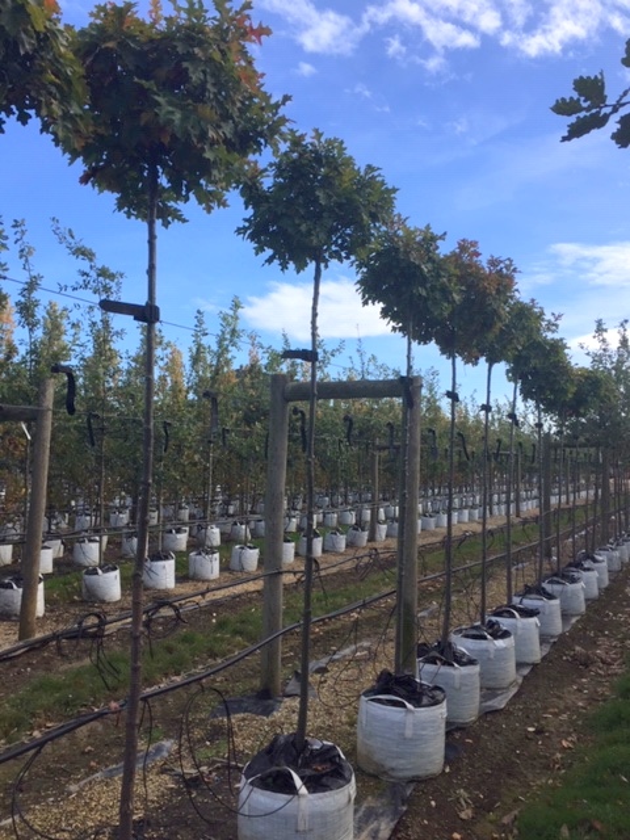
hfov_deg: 48.2
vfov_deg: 61.7
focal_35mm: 29
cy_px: 420
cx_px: 315
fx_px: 704
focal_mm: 4.15
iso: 32
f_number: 2.2
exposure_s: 1/1199
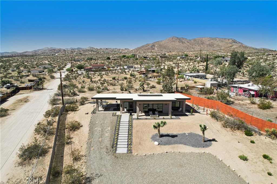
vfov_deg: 57.2
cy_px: 92
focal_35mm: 22
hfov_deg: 78.6
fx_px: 169
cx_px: 138
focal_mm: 8.4
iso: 100
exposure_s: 1/2500
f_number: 2.8
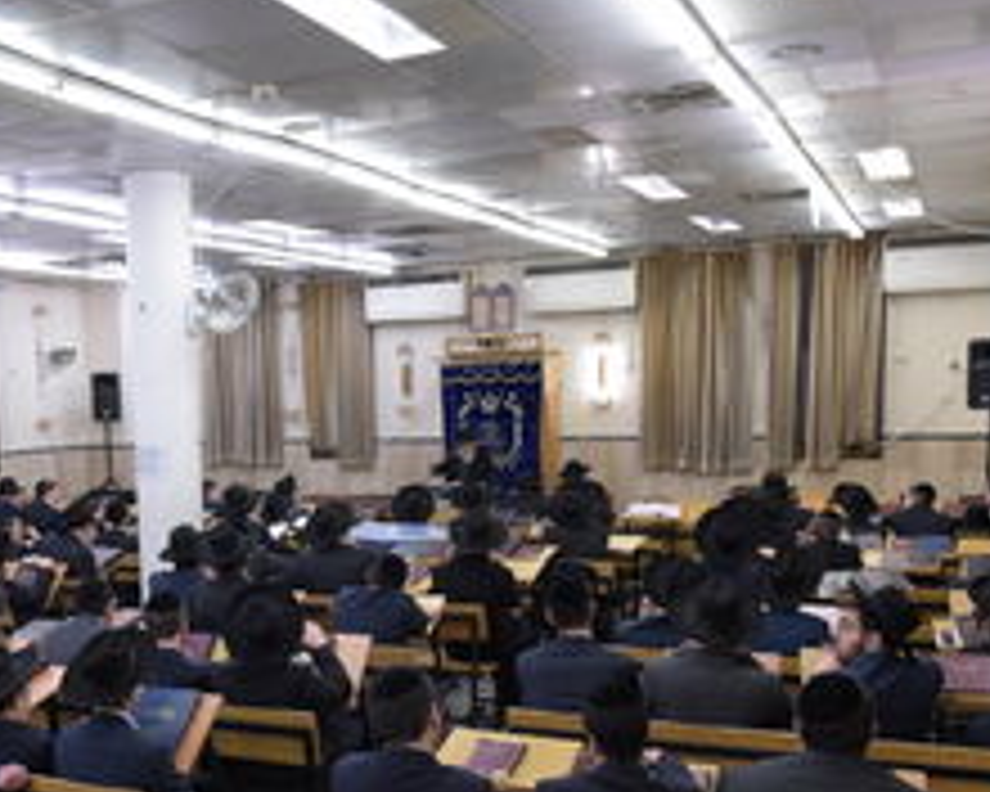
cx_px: 284
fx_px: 1201
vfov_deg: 35.8
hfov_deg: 43.7
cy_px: 572
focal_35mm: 41
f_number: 6.3
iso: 3200
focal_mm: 24
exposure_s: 1/160
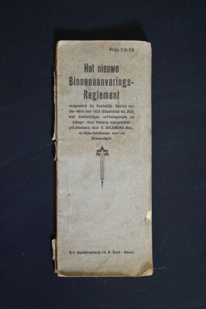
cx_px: 103
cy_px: 154
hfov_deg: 22.6
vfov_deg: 33.4
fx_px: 516
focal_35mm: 60
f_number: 5.6
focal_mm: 40
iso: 2500
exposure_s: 1/80
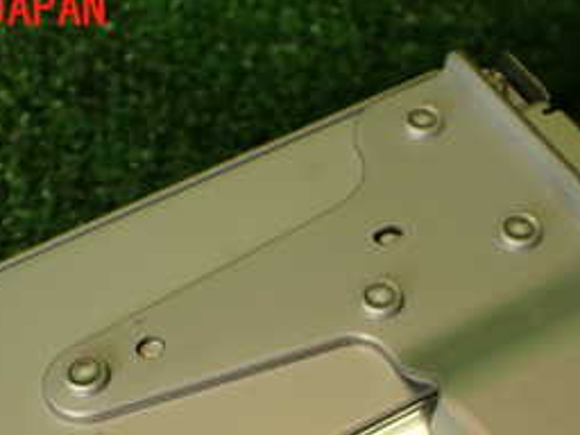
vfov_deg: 18.8
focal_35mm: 75
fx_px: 1257
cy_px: 492
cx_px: 374
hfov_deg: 25.9
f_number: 2.4
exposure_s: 1/60
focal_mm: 5.79
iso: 100
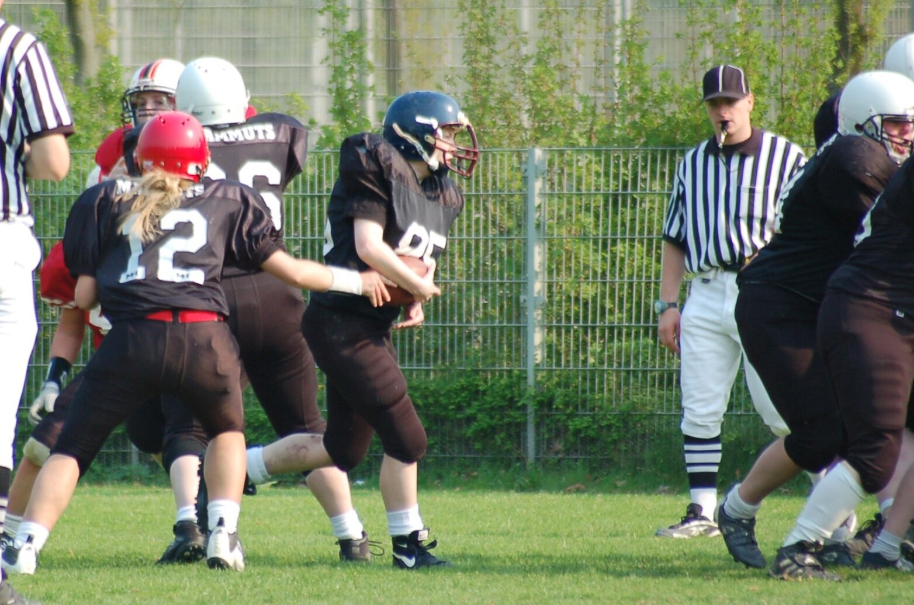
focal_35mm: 633
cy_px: 249
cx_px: 288
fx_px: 16038
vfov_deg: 2.2
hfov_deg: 3.3
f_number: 5.6
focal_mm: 300
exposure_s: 1/640
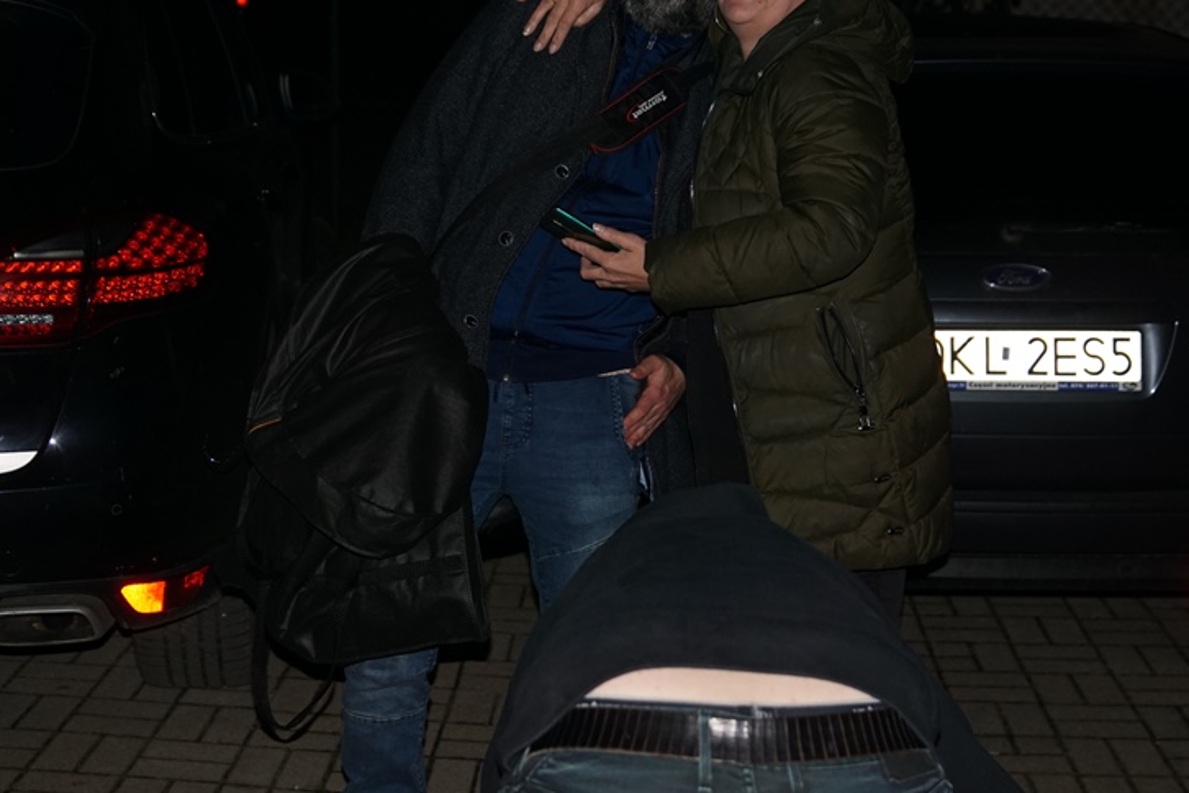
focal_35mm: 55
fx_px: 1816
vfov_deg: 24.5
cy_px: 258
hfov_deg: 36.2
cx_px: 527
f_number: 2.8
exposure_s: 1/60
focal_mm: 26
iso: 500
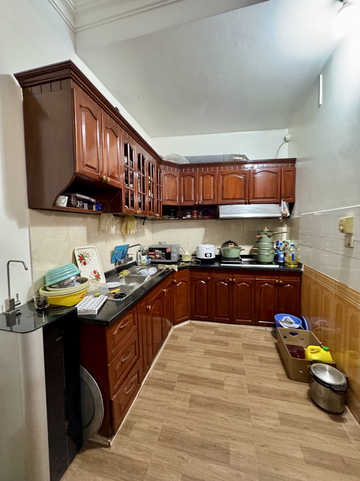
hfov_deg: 85.7
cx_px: 180
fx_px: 194
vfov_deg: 102.1
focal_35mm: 14
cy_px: 240
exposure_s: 1/50
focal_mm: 2.22
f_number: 2.2
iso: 500
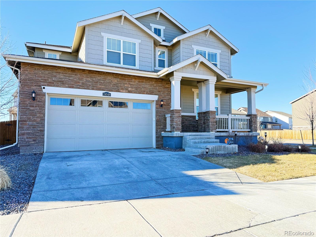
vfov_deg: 56.8
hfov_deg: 71.6
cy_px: 118
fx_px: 219
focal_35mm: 24
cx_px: 158
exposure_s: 1/521
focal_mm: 6.76
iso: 80
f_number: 1.78
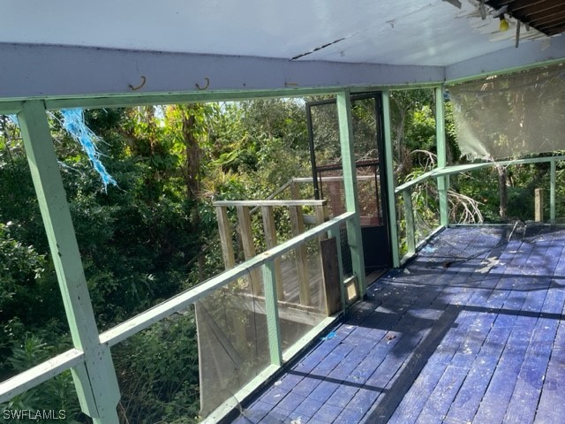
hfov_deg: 67.3
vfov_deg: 53.1
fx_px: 424
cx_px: 282
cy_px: 212
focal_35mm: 26
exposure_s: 1/779
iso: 32
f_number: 1.6
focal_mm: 4.2
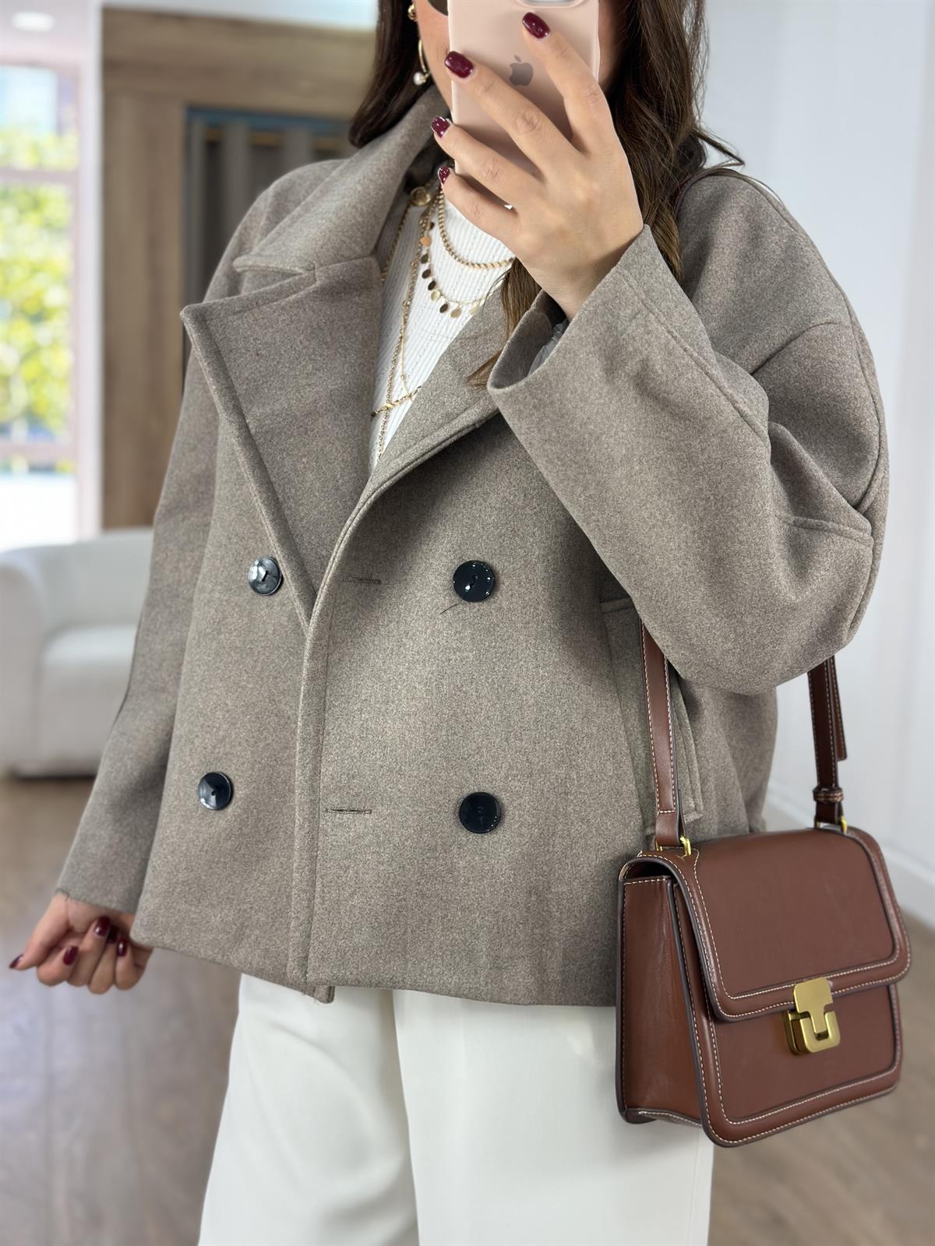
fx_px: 1729
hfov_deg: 30.3
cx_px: 468
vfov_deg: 39.7
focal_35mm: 48
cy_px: 623
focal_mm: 6.86
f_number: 1.78
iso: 80
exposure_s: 1/166
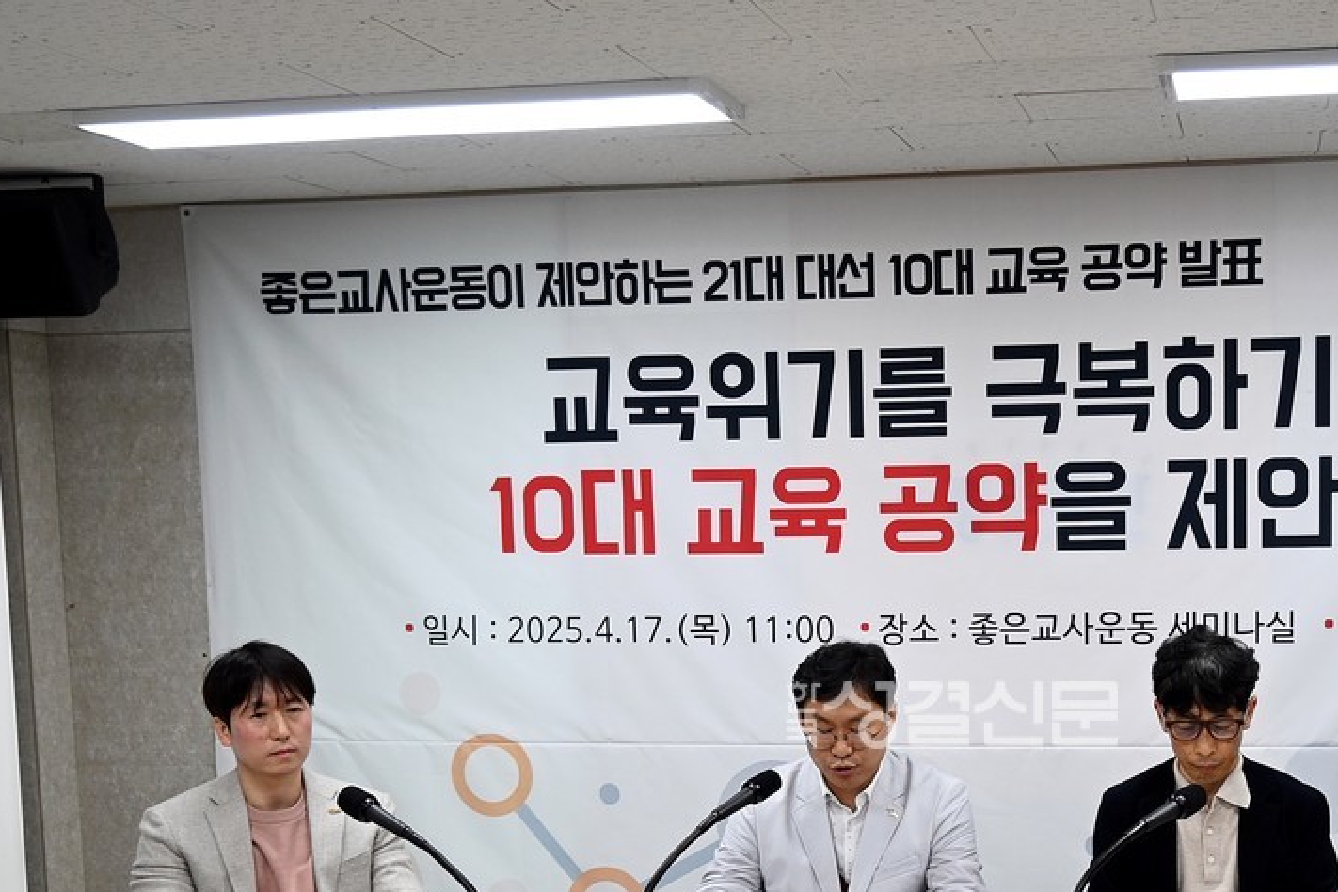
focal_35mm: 55
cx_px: 939
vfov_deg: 24.1
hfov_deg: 35.5
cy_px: 712
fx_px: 2057
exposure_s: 1/125
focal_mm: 20.5
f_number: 3.8
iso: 450
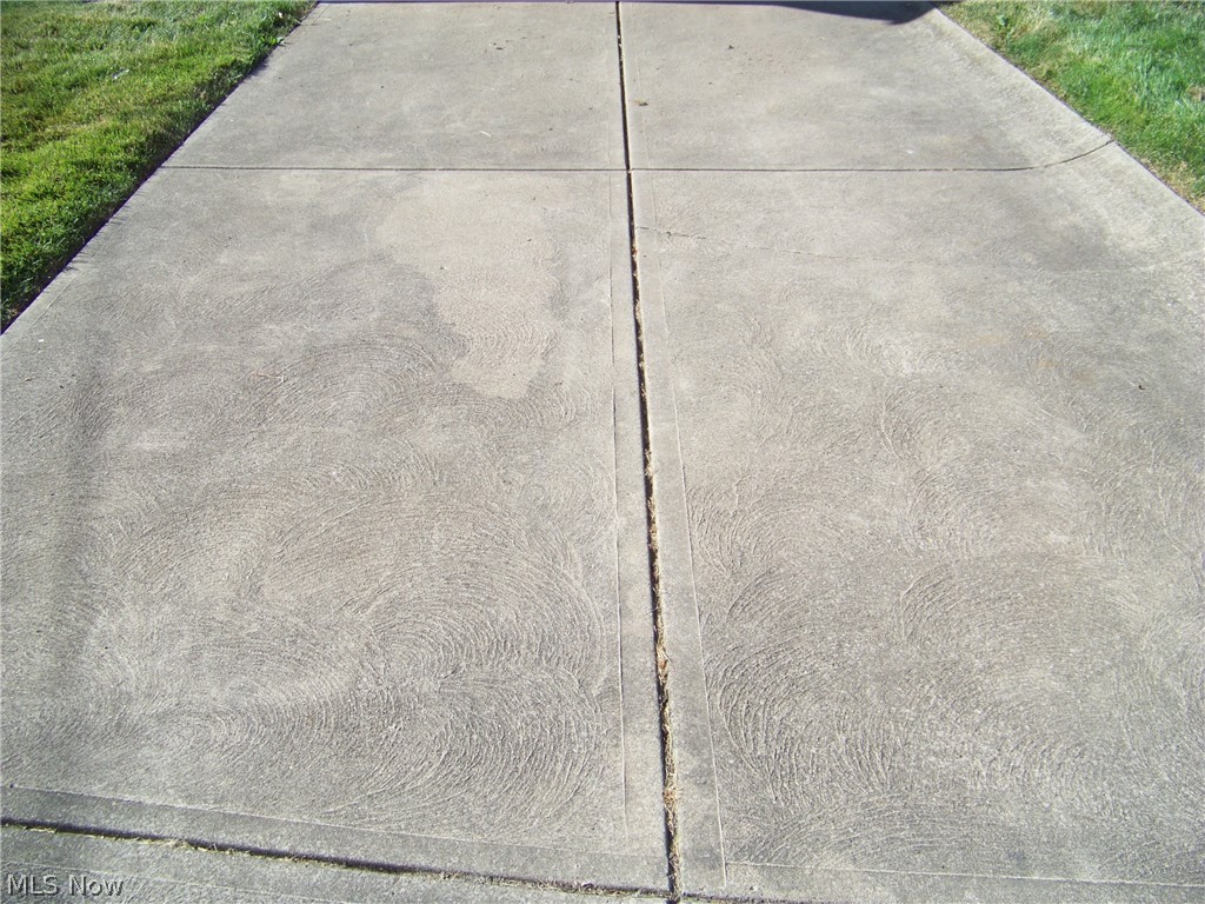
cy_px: 452
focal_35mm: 36
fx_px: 1253
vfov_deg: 39.7
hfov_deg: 51.4
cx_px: 602
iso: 71
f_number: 2.8
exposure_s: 1/640
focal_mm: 5.85
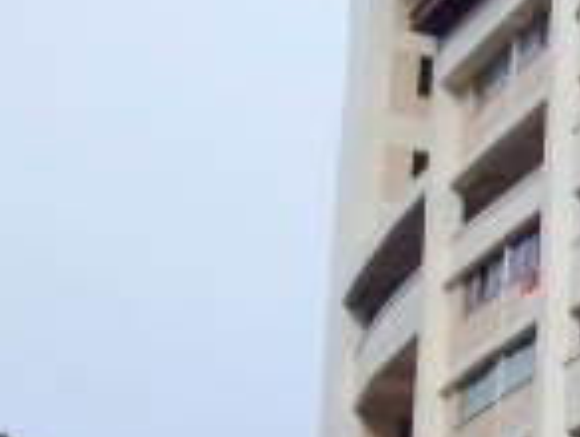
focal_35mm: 139
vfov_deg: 10.6
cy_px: 417
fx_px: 2333
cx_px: 798
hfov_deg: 13.5
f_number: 5.6
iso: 80
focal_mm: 6.2
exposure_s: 1/320
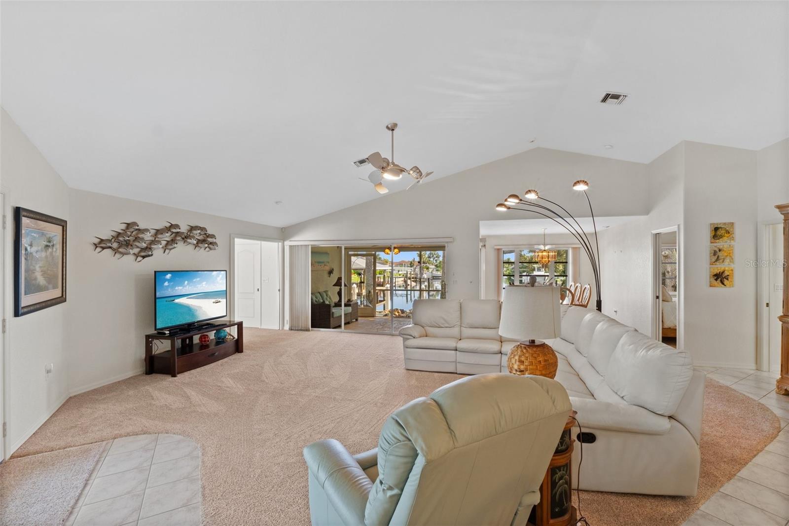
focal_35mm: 16
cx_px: 394
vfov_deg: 75.1
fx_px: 342
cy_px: 263
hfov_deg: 98.2
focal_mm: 10.4
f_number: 9
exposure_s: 1/2.5
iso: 250
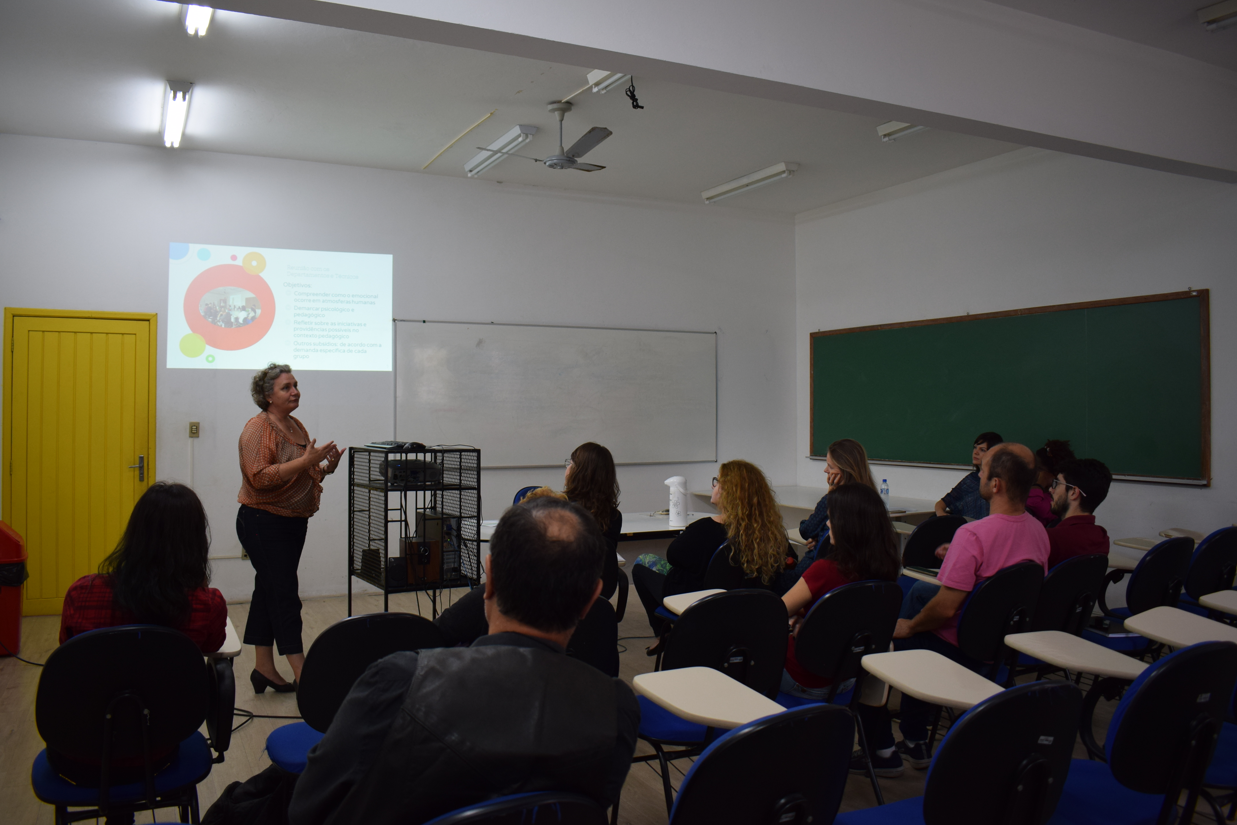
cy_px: 404
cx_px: 630
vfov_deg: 46.4
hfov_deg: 65.5
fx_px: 962
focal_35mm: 28
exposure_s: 1/60
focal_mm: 18
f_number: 4
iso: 400
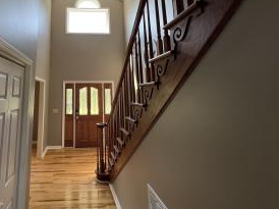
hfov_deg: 80.9
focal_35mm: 19
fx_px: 153
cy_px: 64
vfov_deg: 66.1
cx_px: 86
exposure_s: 1/99
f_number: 1.8
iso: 80
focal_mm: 1.57
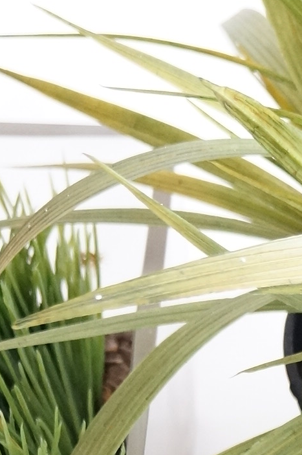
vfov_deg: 11.3
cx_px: 487
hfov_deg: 7.3
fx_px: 2305
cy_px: 214
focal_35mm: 183
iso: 1600
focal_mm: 35
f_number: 5
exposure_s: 1/60
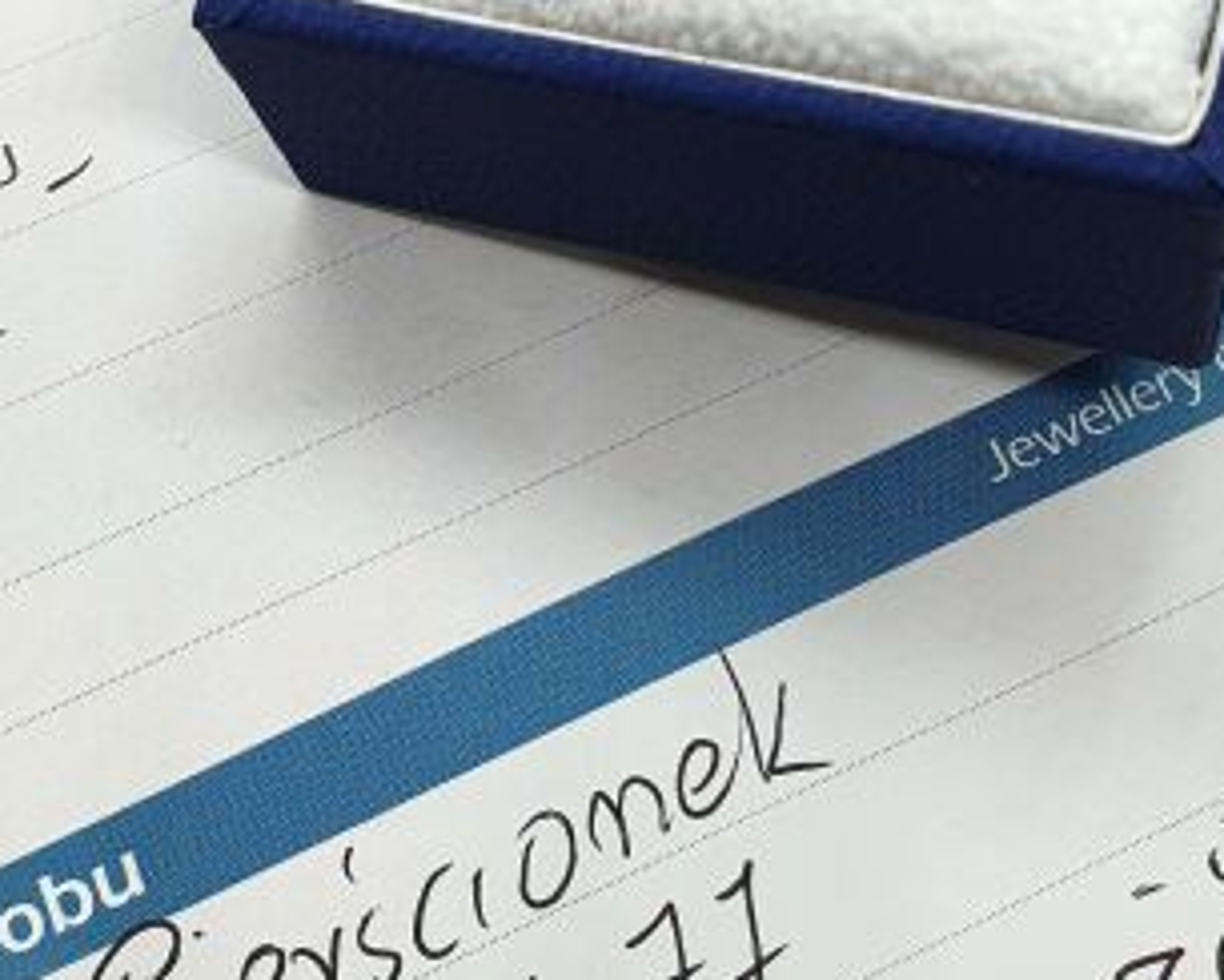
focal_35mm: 64
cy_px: 257
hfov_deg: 29.4
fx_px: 2318
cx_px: 417
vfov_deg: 23.6
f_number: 2.4
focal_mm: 4.32
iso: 50
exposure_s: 1/156
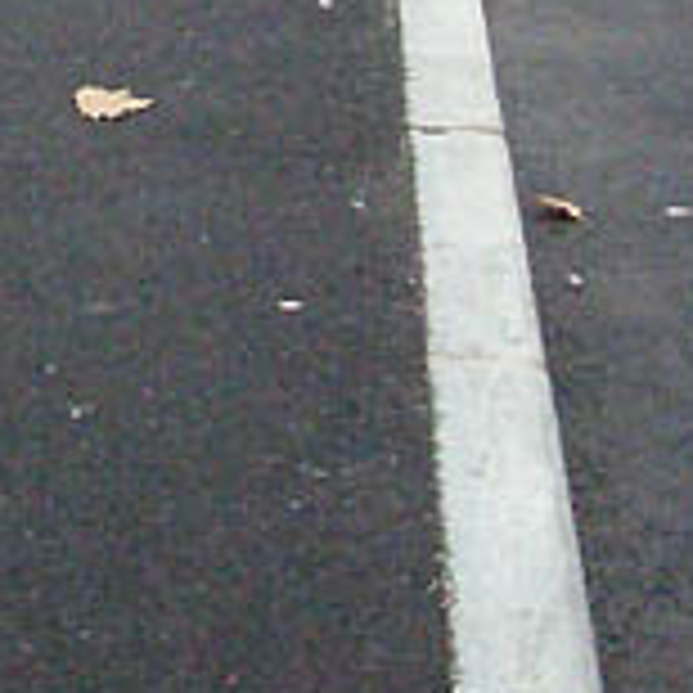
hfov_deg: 10.8
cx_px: 68
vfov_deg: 10.4
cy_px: -423
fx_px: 3647
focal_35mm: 161
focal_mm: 5.8
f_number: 4.3
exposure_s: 1/320
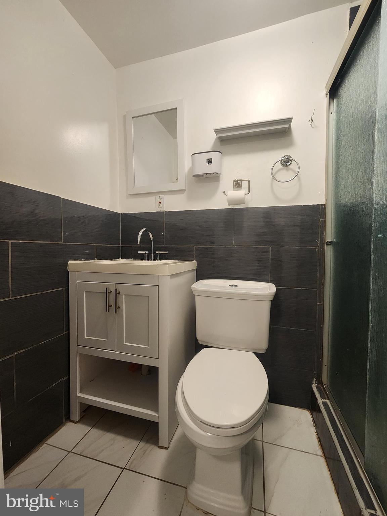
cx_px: 194
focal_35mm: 13
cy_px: 258
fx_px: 194
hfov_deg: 89.9
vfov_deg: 106.2
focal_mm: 2.2
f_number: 2.2
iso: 320
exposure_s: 1/60
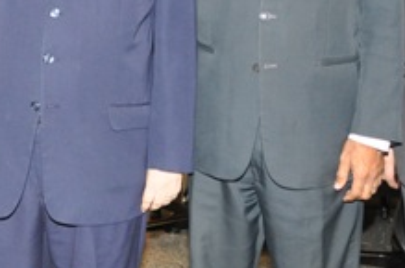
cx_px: 86
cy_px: -112
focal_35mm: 92
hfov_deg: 21.8
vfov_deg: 14.0
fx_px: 1038
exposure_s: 1/60
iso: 800
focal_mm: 21
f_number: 4
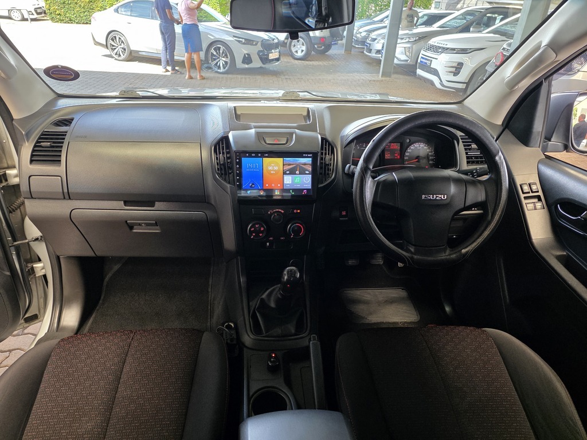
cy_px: 220
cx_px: 294
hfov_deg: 73.9
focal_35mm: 23
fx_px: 390
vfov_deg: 58.9
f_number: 1.7
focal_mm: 6.25
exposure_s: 1/100
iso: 200
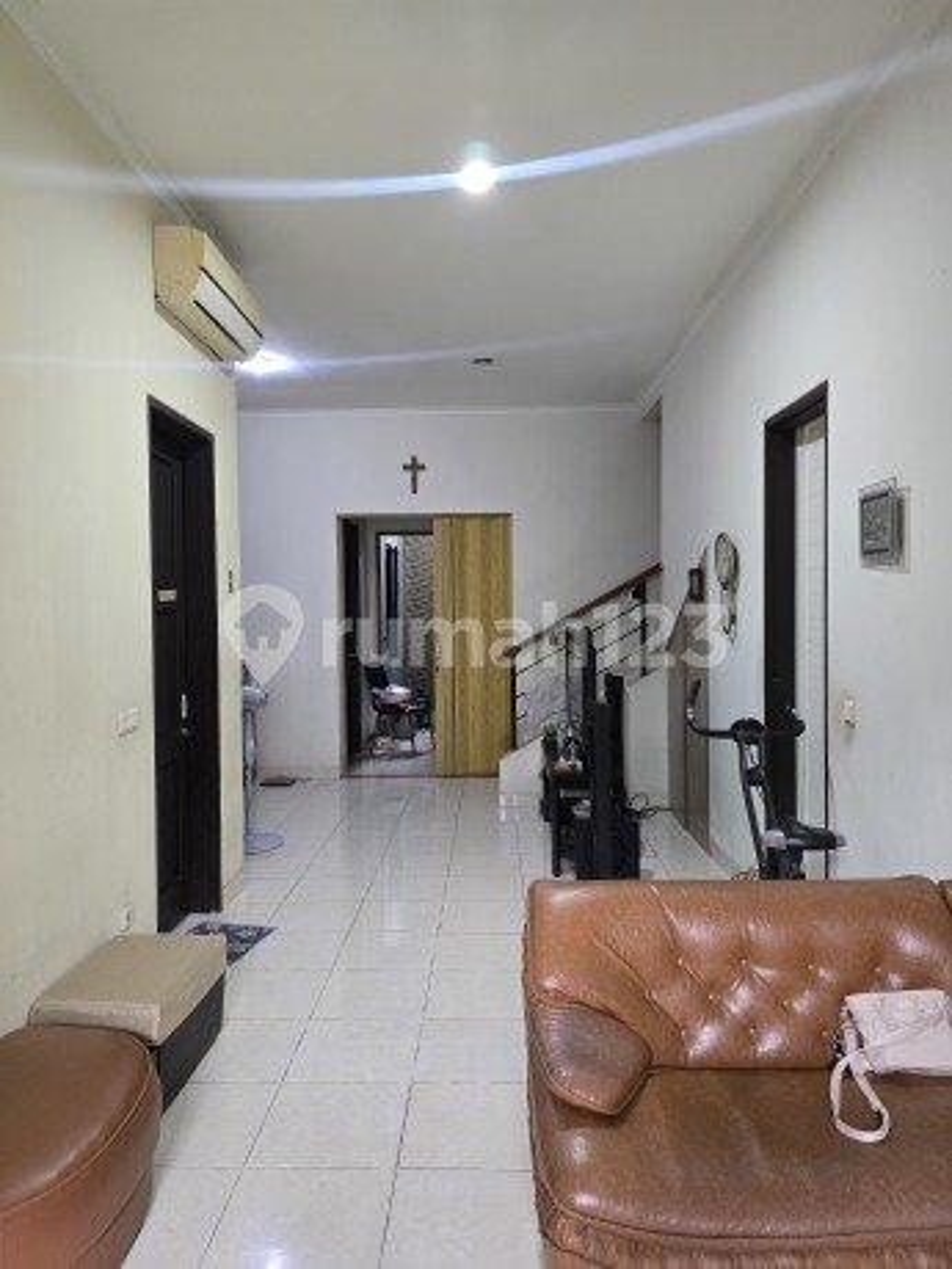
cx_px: 476
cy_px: 634
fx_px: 843
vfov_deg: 73.9
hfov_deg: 58.9
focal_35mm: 23
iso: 640
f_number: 1.7
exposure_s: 1/100
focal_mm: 6.3
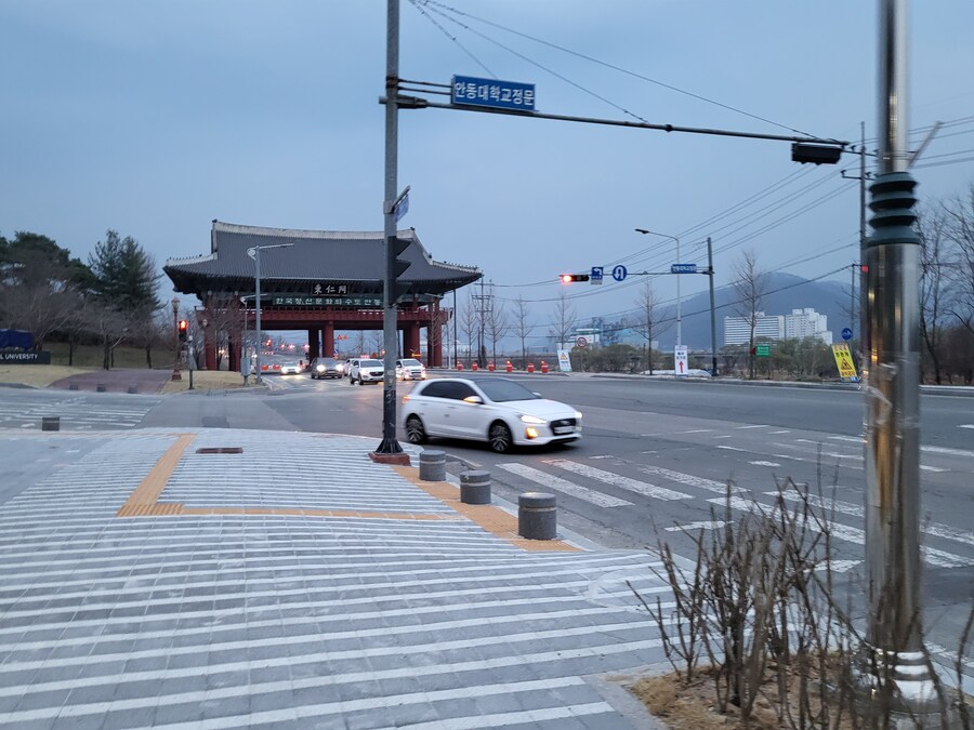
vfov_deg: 53.1
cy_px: 365
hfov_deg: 67.3
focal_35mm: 26
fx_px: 732
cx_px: 487
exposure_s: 1/40
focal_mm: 4.25
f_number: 1.8
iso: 200
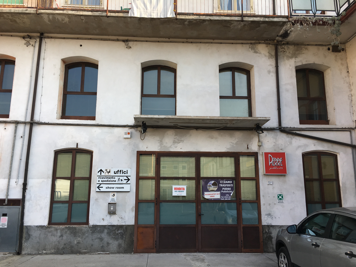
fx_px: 298
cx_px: 178
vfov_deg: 48.2
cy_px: 134
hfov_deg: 61.7
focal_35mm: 29
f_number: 2.2
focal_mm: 4.15
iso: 25
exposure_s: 1/444
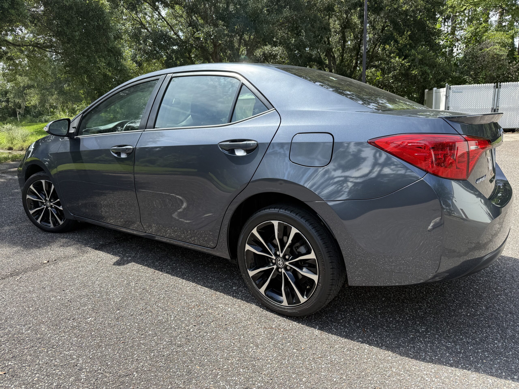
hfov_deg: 71.6
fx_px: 360
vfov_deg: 56.8
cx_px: 260
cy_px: 194
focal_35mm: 24
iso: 80
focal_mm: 6.76
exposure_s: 1/1361
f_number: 1.78
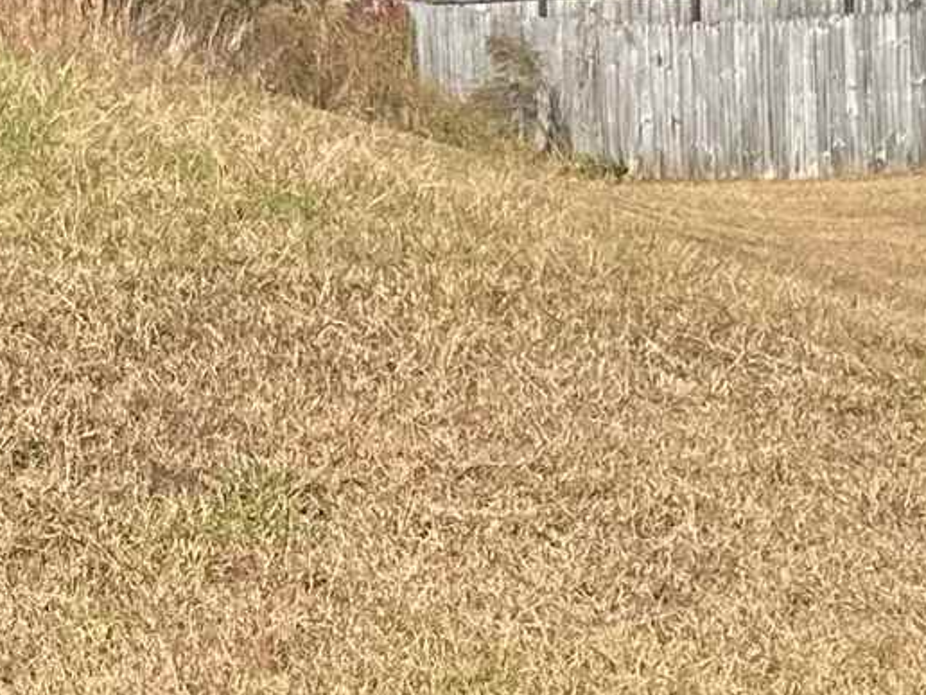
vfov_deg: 10.4
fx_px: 3825
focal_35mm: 143
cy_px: 323
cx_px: -314
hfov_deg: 13.3
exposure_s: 1/3472
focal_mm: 6.86
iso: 80
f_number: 1.78
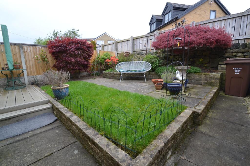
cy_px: 83
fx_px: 104
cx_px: 125
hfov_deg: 100.4
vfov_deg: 77.3
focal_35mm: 15
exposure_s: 1/125
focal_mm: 10
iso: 280
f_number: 5.6
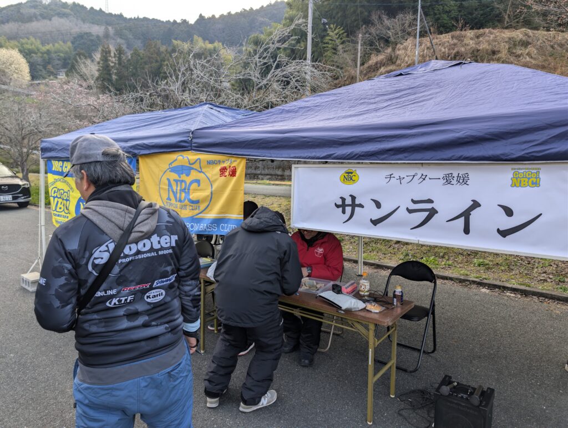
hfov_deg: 71.5
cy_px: 214
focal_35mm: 24
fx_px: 394
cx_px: 284
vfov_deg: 56.9
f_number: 1.68
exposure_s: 1/145
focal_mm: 6.9
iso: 22
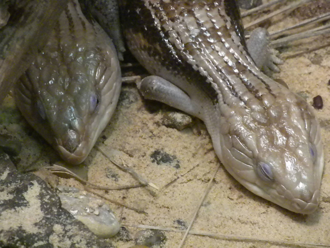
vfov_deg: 6.2
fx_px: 2269
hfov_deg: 8.3
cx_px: 165
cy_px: 124
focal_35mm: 238
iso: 1891
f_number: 5.2
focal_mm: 42.1
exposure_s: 1/52.2
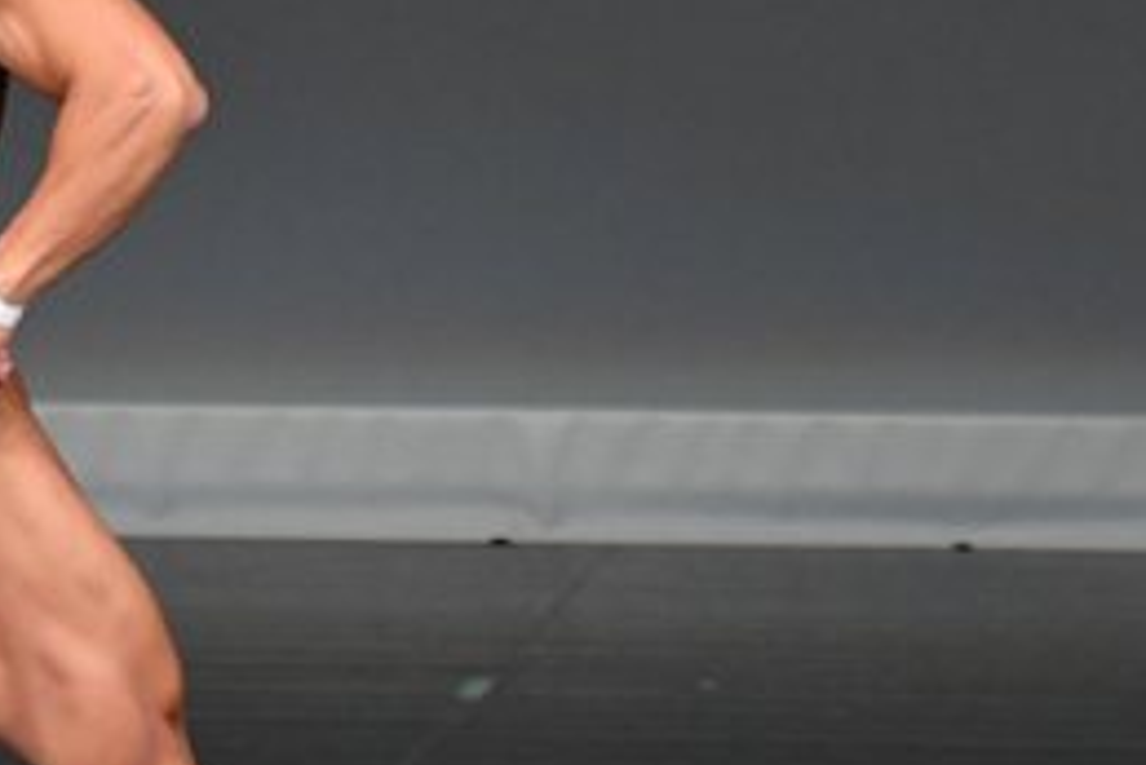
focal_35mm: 1120
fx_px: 35672
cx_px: 144
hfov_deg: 1.8
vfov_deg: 1.2
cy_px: 349
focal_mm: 250
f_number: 5.6
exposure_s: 1/400
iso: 4000
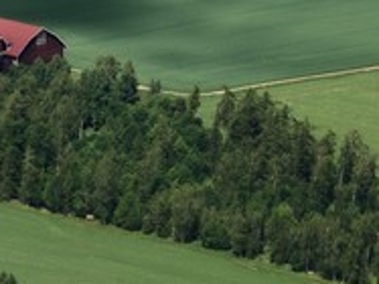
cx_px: 82
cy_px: 22
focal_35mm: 552
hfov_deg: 3.6
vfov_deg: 2.7
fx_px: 6040
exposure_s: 1/2000
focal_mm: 170
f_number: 4
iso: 200
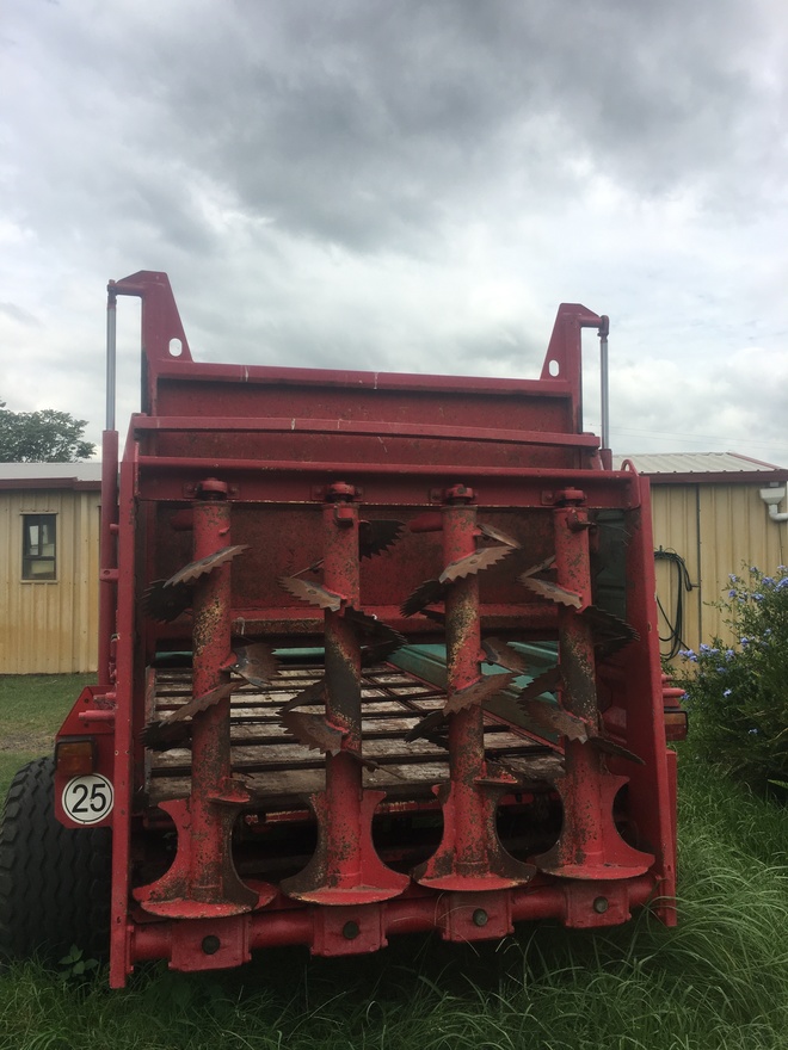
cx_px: 394
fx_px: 880
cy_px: 525
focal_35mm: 29
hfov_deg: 48.2
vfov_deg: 61.7
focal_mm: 4.15
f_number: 2.2
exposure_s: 1/1709
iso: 25
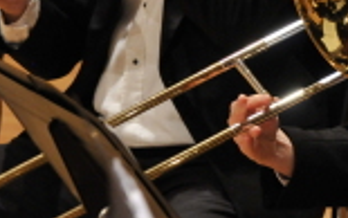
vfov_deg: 0.9
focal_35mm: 1473
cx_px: 166
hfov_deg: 1.4
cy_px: -153
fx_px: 13975
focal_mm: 300
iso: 1250
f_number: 5.6
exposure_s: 1/60
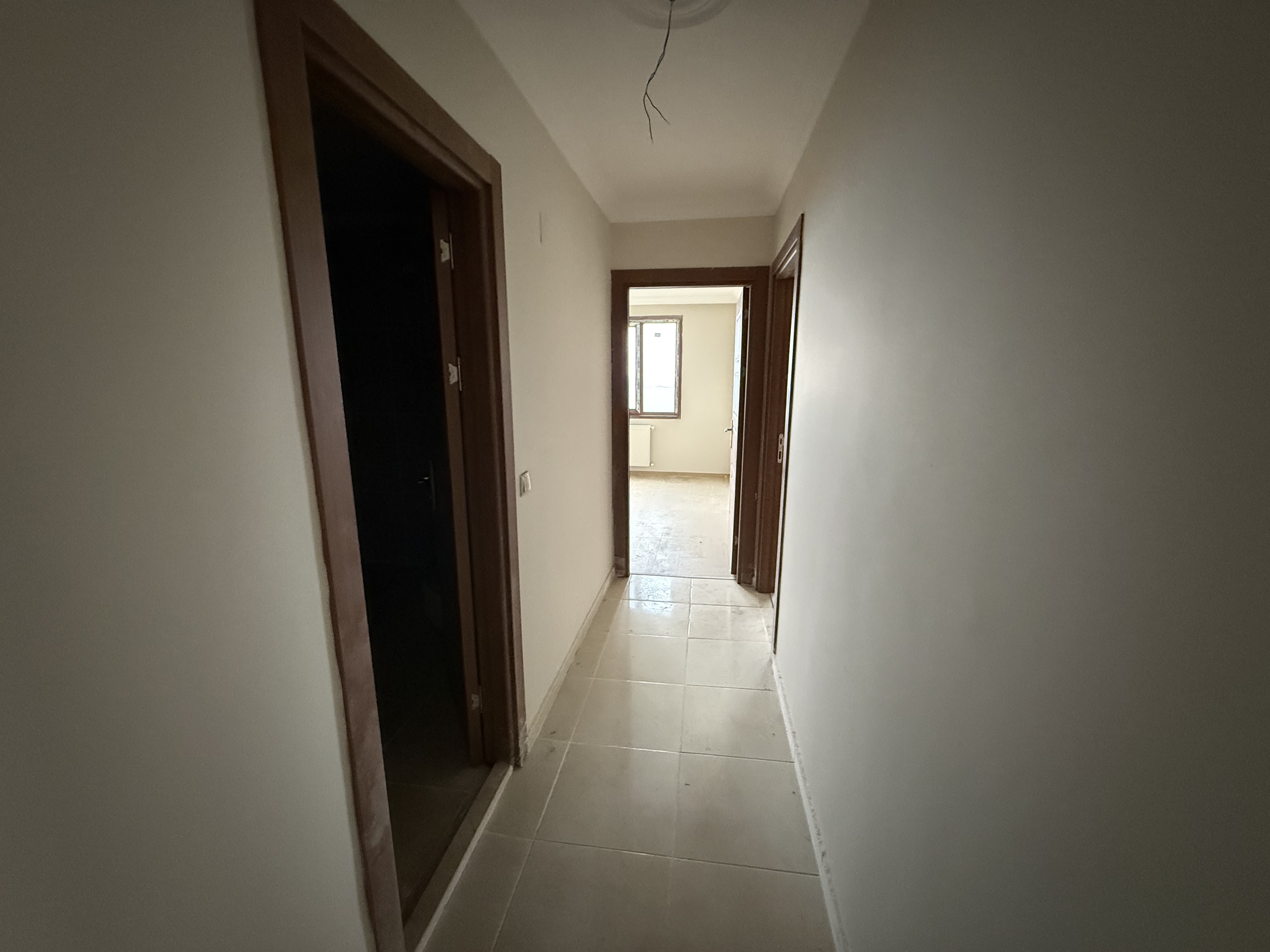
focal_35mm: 14
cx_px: 635
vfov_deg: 85.7
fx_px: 514
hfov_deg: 102.1
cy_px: 476
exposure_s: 1/60
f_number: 2.2
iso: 1000
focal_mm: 2.22
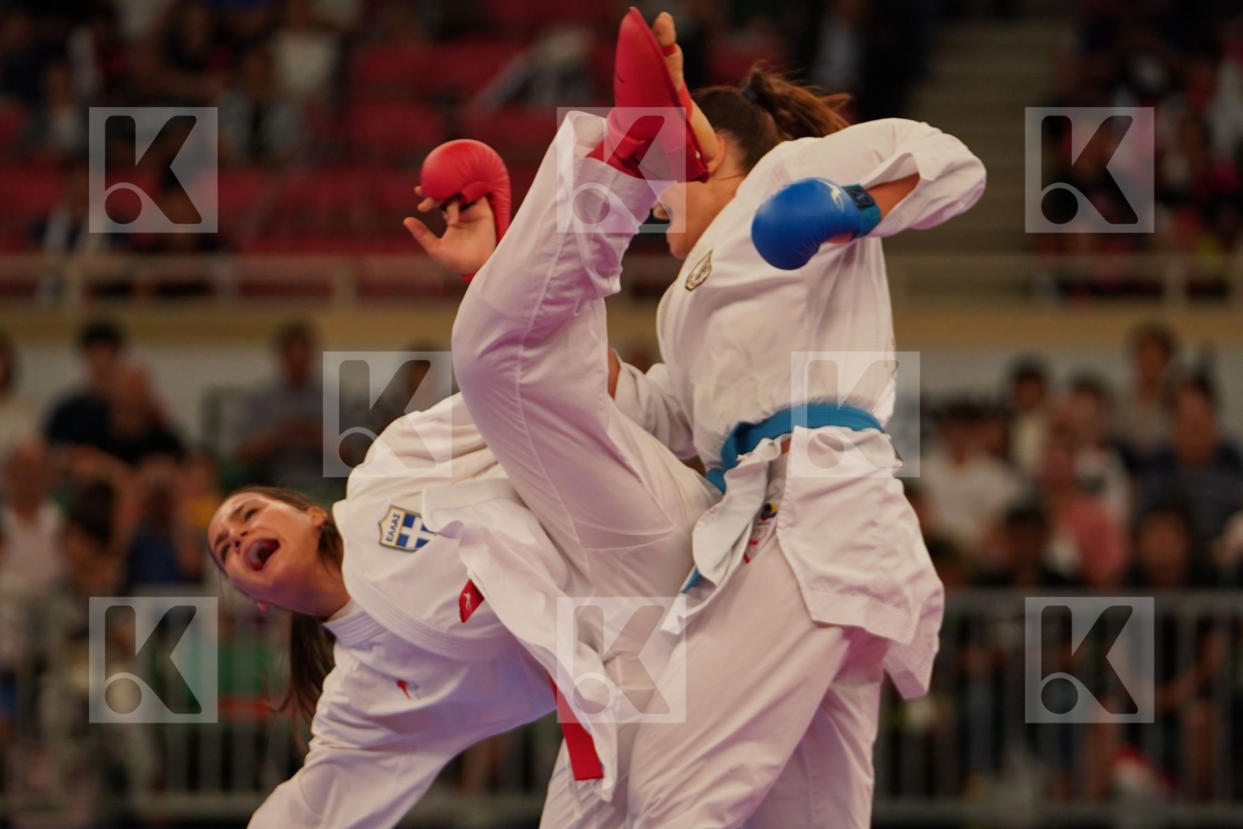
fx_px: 8217
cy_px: 414
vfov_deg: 5.8
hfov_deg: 8.7
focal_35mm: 238
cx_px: 622
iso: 1250
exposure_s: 1/1000
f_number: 2.8
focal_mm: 159
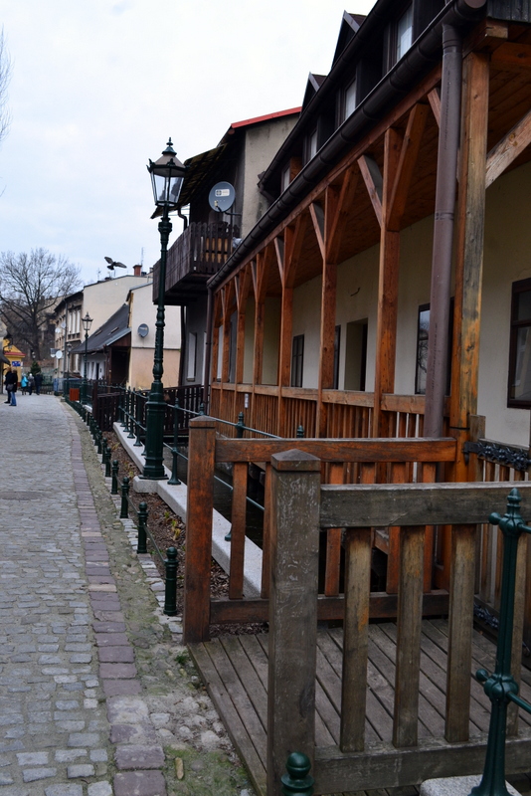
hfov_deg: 40.0
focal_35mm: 33
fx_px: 729
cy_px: 398
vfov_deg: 57.2
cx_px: 266
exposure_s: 1/125
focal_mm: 22
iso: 400
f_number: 9
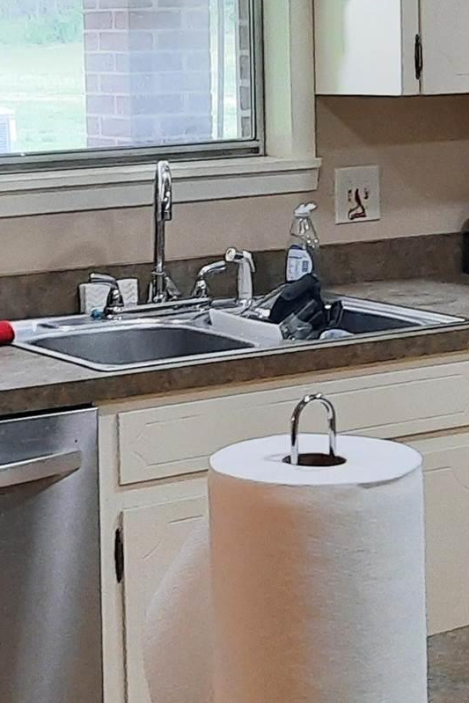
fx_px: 1953
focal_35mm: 100
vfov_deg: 20.3
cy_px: 226
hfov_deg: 13.7
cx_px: 264
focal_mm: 4.6
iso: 320
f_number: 2
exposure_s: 1/40
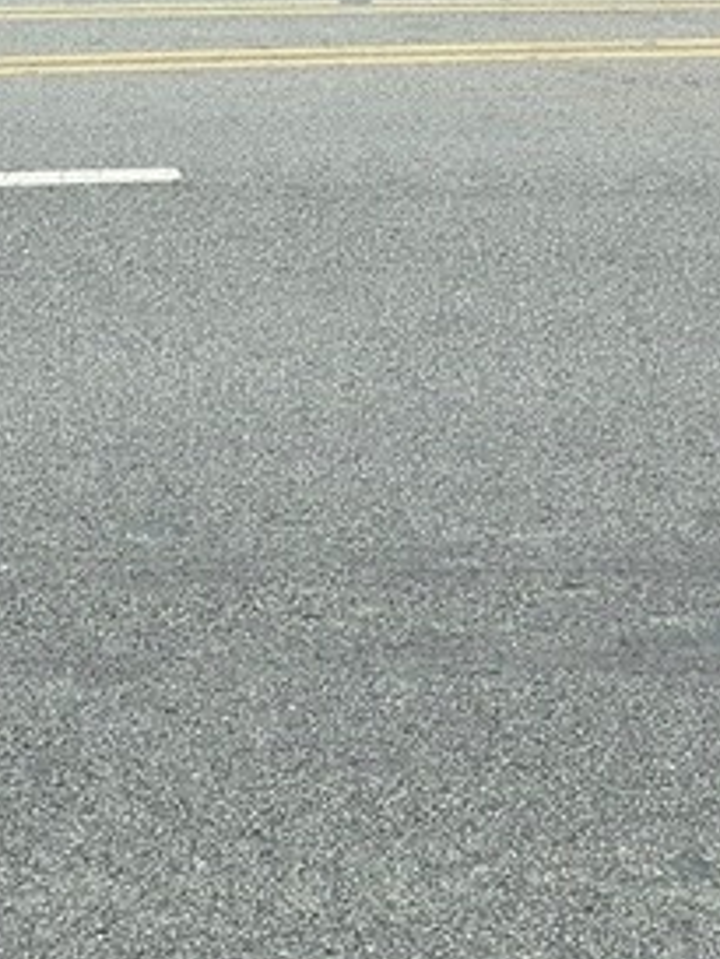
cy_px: -520
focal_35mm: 91
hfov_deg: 16.2
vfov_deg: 18.7
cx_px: 393
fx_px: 2522
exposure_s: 1/2000
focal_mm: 6.3
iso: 32
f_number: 1.7
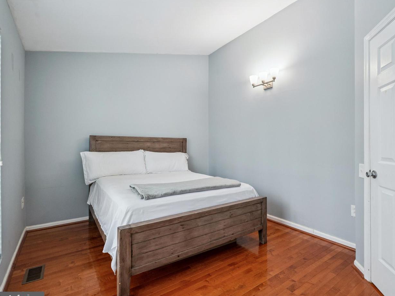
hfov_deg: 90.4
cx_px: 227
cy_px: 153
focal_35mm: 17
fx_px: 194
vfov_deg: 74.7
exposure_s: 1/40
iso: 400
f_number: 8
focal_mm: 10
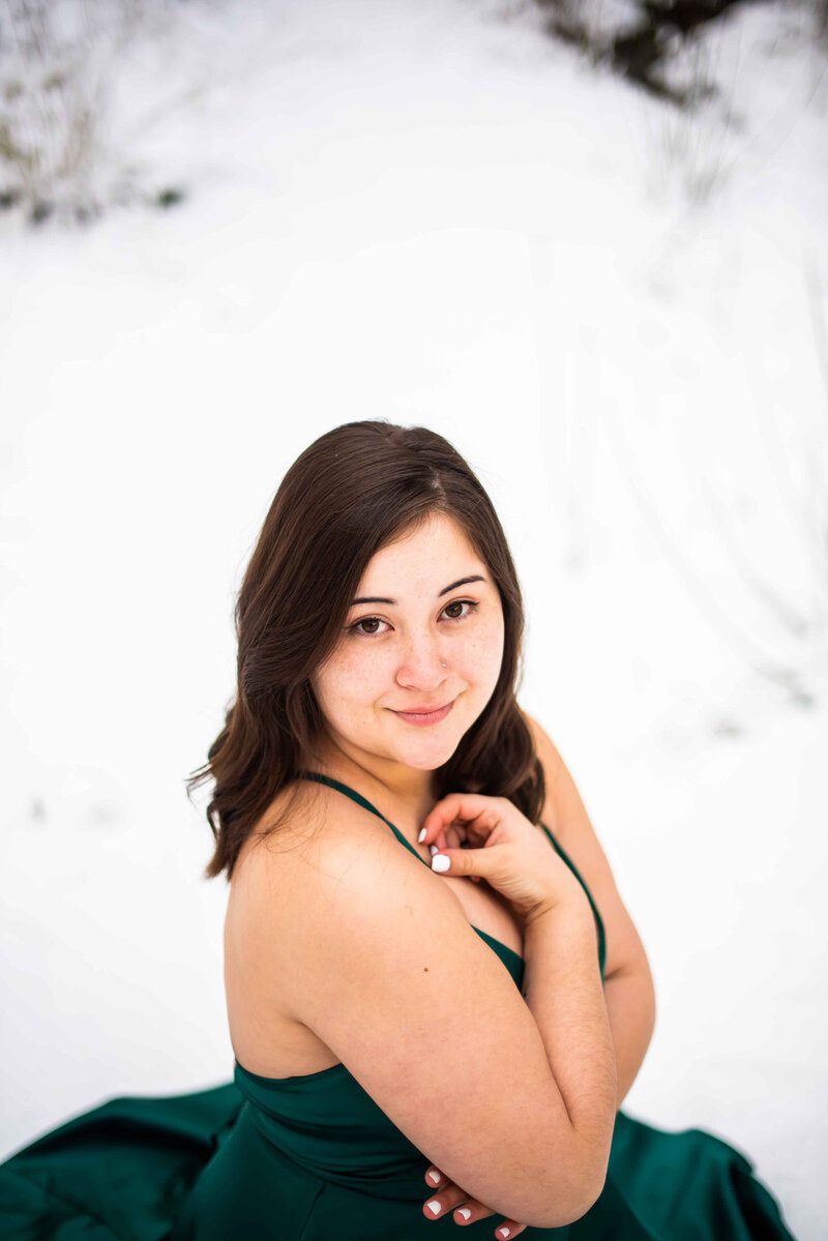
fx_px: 1724
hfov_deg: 27.0
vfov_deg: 39.6
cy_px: 620
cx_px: 414
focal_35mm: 50
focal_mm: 50
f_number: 1.6
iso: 250
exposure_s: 1/2000
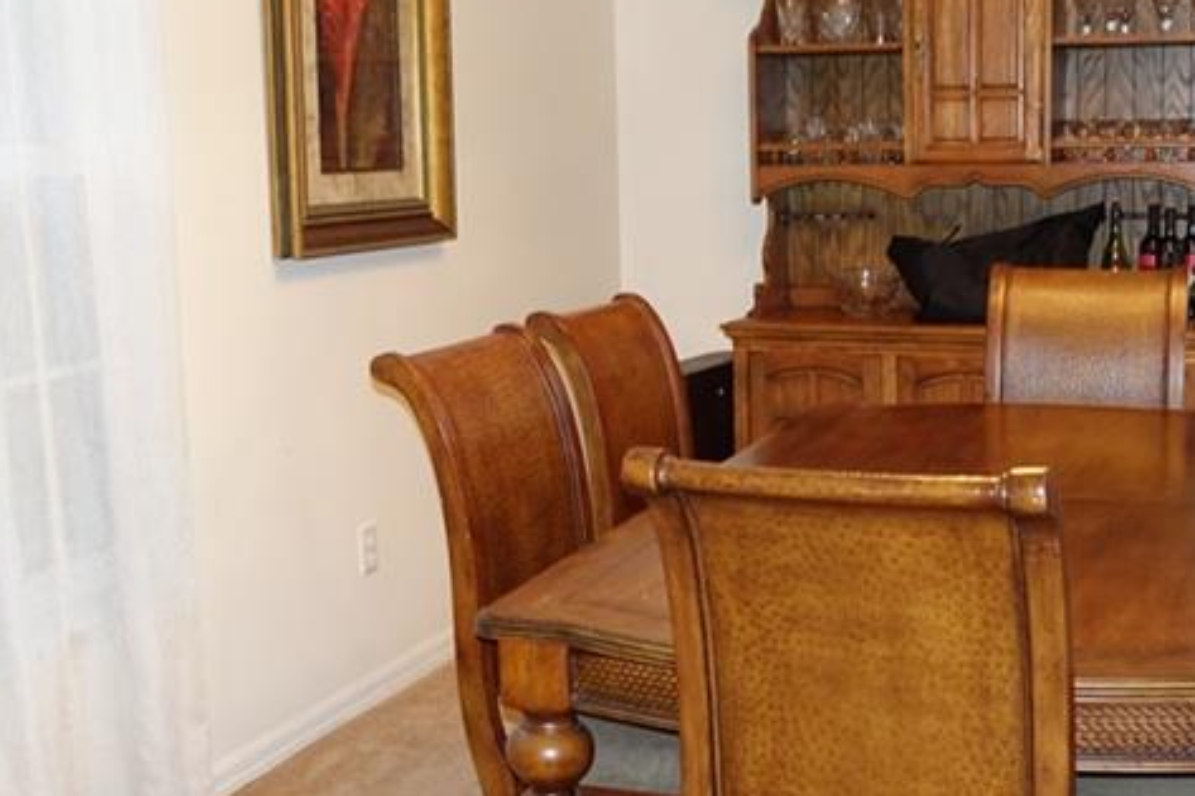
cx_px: 740
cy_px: 389
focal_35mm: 52
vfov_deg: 26.0
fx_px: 1725
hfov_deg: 38.0
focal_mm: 8.8
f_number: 1.8
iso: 320
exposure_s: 1/30
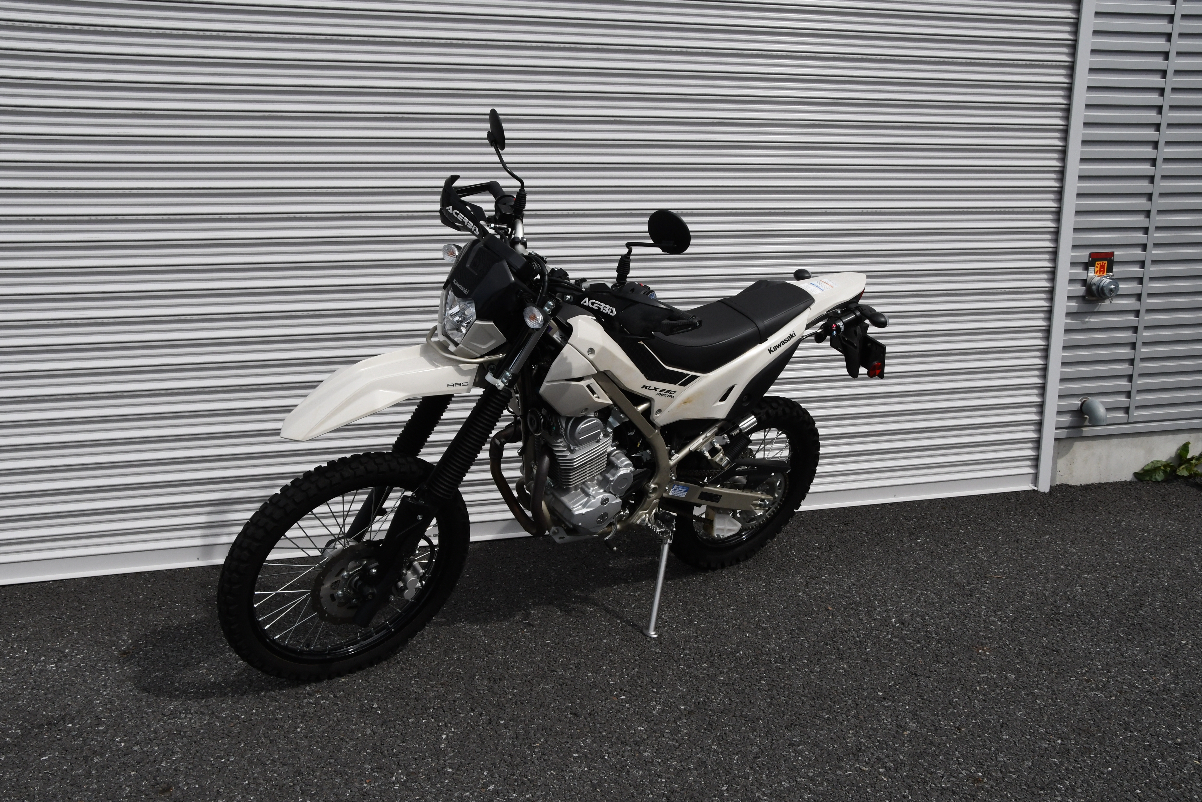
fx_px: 1202
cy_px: 401
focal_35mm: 36
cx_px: 601
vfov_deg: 36.9
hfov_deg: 53.1
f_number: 14
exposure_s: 1/640
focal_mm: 24
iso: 800
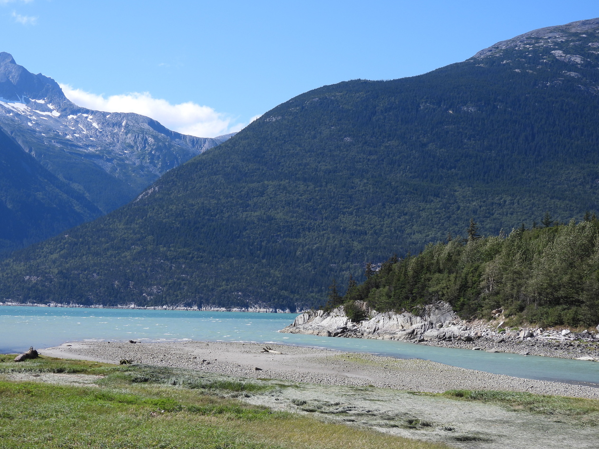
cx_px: 304
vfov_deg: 24.0
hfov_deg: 31.7
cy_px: 224
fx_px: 1055
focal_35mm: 61
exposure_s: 1/1000
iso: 100
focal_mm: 10.7
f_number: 3.5
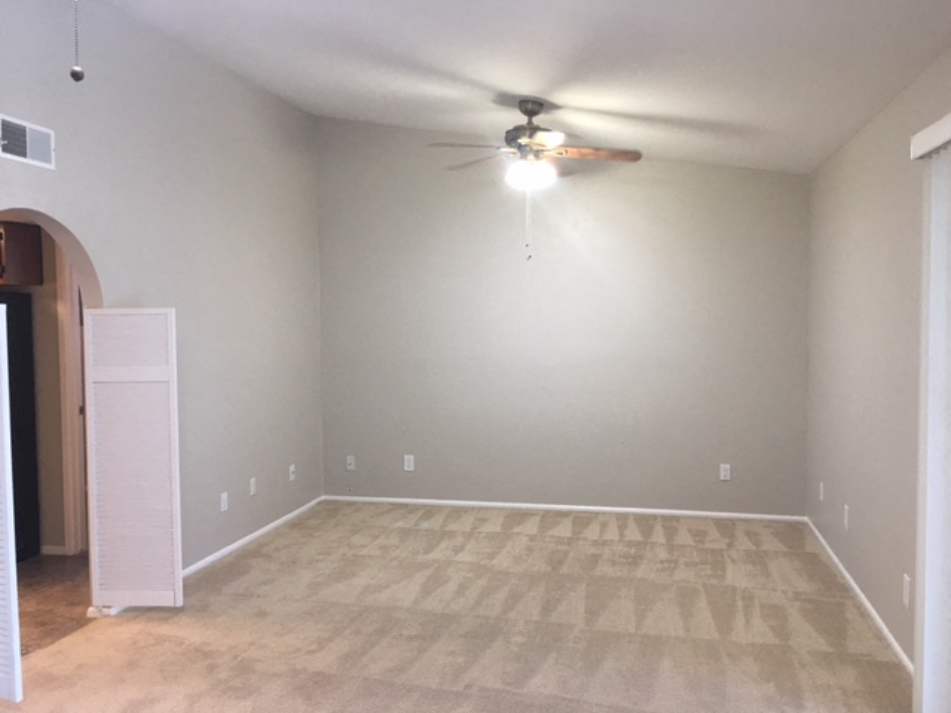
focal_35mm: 29
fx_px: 797
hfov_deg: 61.7
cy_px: 356
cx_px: 476
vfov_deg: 48.2
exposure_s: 1/30
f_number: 2.2
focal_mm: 4.15
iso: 80
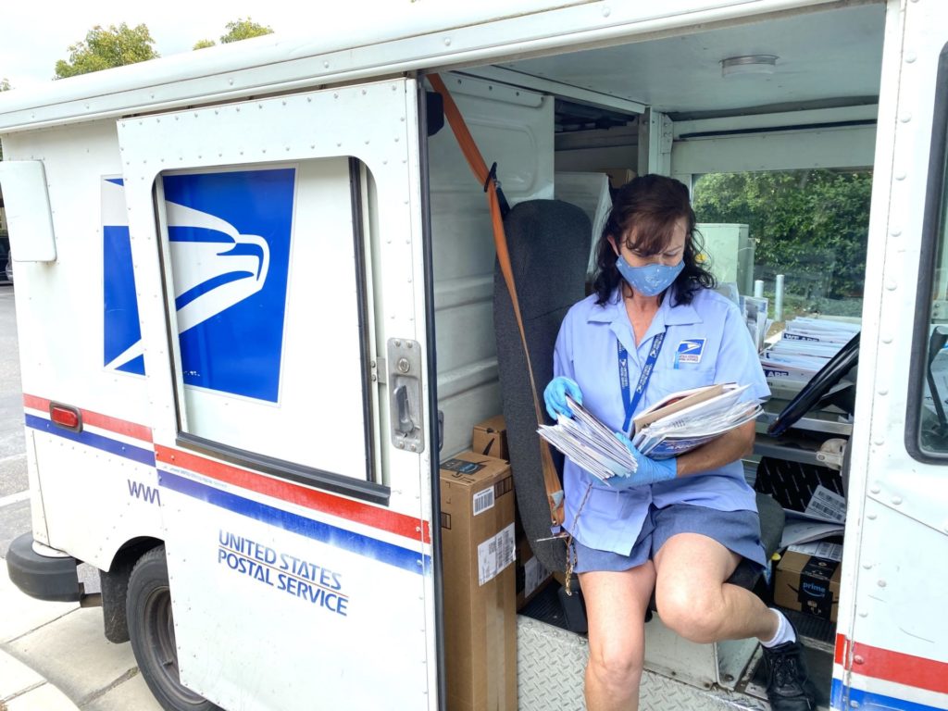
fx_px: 712
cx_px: 474
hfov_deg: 67.3
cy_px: 356
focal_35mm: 26
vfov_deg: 53.1
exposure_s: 1/935
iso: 32
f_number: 1.8
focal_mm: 4.25
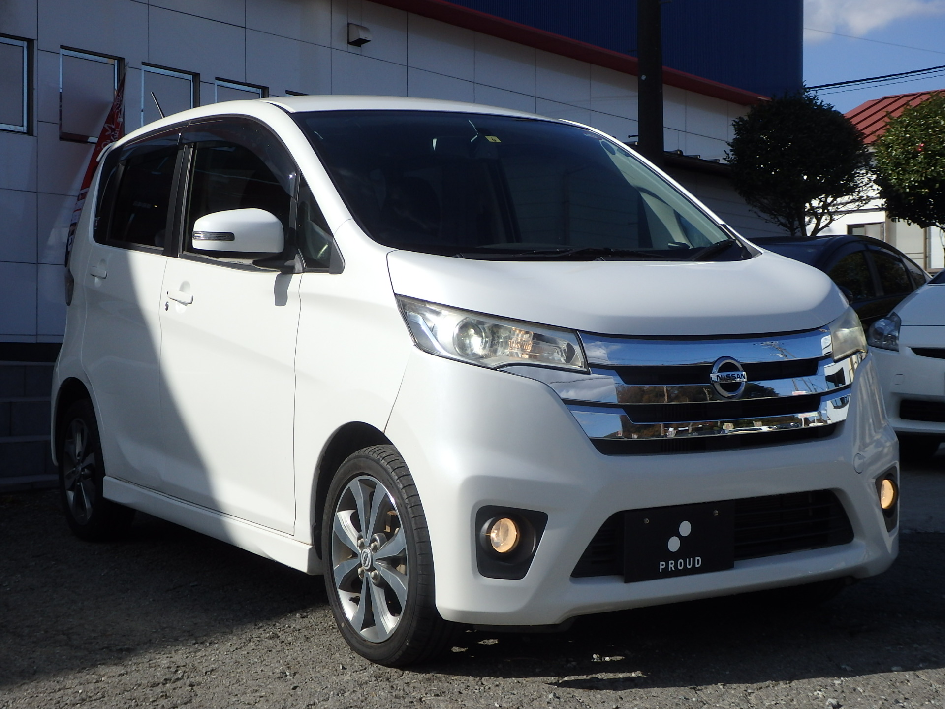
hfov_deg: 35.5
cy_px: 354
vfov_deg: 27.0
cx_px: 472
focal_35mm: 54
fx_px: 1474
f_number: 11.6
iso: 125
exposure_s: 1/2000
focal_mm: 9.8
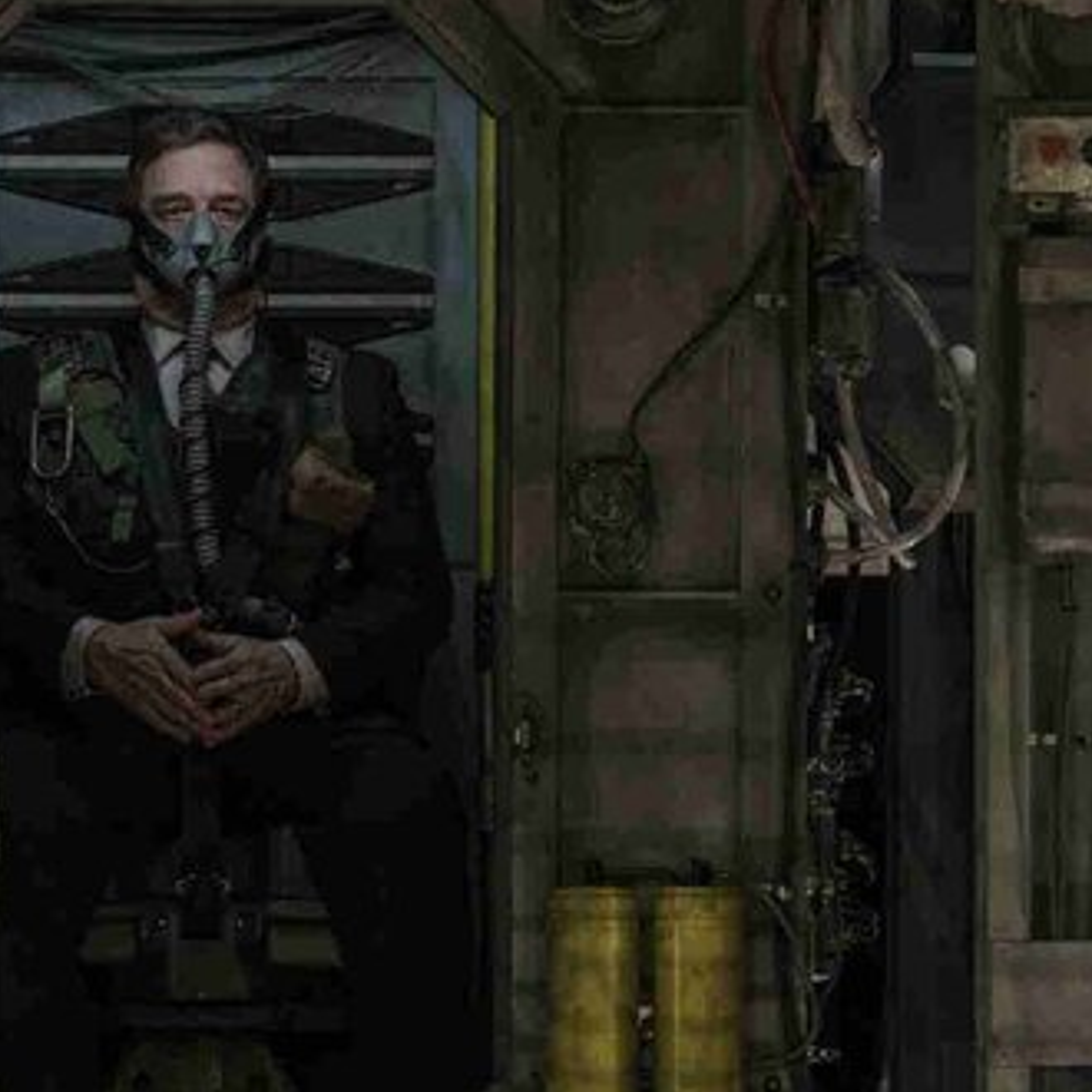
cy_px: 447
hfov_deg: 5.1
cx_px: 199
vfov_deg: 5.1
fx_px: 12277
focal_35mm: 344
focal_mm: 167
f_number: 4
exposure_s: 1/160
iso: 3200
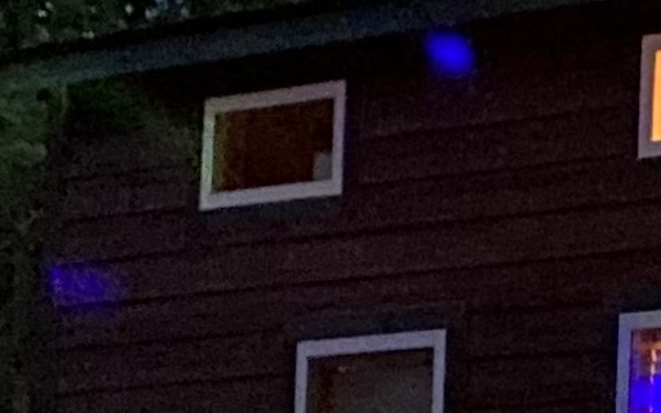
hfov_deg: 9.3
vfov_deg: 5.9
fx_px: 3909
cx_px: 1163
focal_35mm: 217
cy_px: 854
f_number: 1.8
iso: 1250
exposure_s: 1/8
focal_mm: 4.25
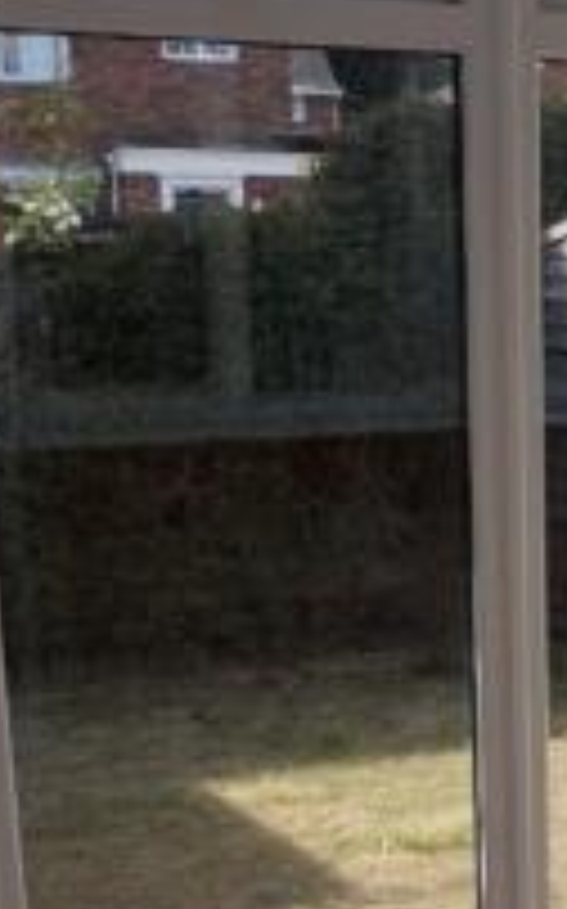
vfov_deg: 27.2
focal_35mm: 75
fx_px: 1857
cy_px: 675
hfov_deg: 16.1
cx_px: 824
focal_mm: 16
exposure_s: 1/100
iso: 160
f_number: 9
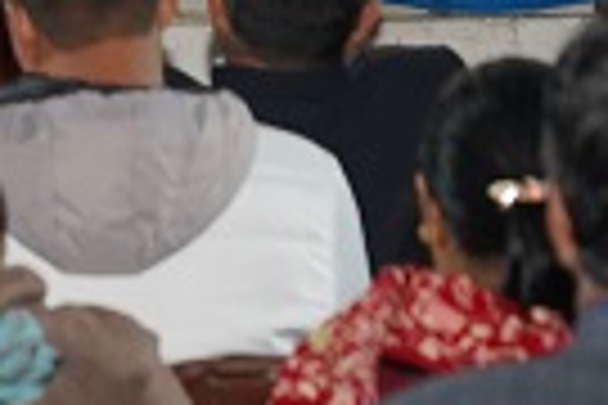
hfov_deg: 4.9
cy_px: -670
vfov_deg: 3.2
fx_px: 7093
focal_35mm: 420
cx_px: -297
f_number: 4
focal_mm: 62.9
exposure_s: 1/160
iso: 1600
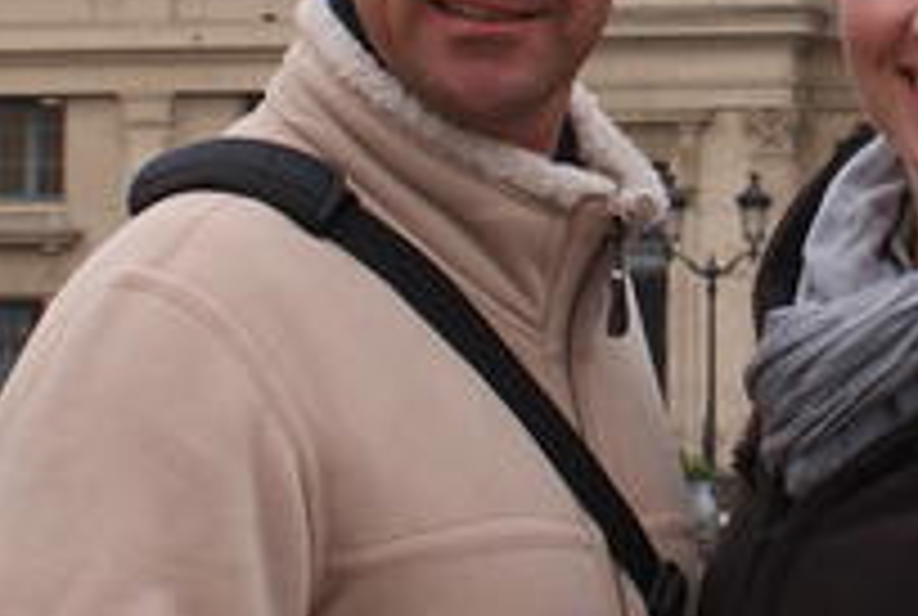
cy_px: -79
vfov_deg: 6.8
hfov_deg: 10.1
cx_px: 904
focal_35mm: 201
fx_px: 5137
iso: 100
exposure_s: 1/50
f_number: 5.6
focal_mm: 24
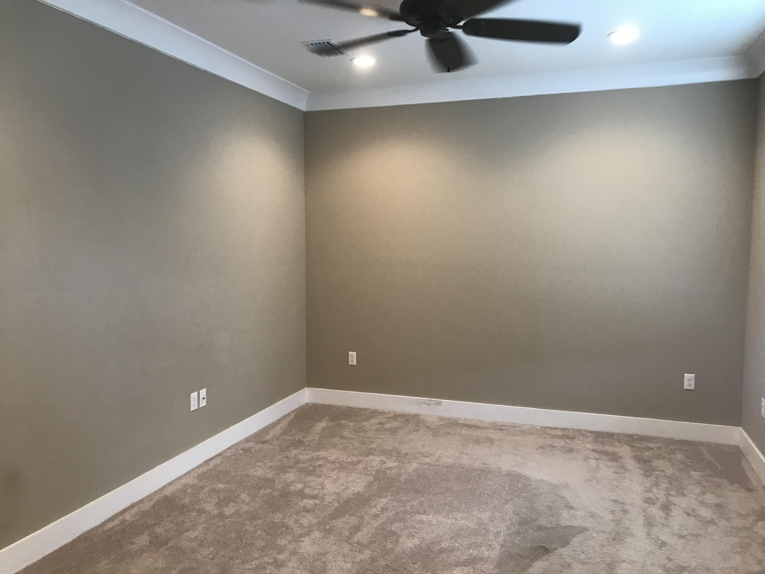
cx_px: 382
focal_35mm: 28
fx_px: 619
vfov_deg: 49.7
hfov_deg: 63.4
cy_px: 287
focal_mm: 3.99
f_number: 1.8
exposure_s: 1/15
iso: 40
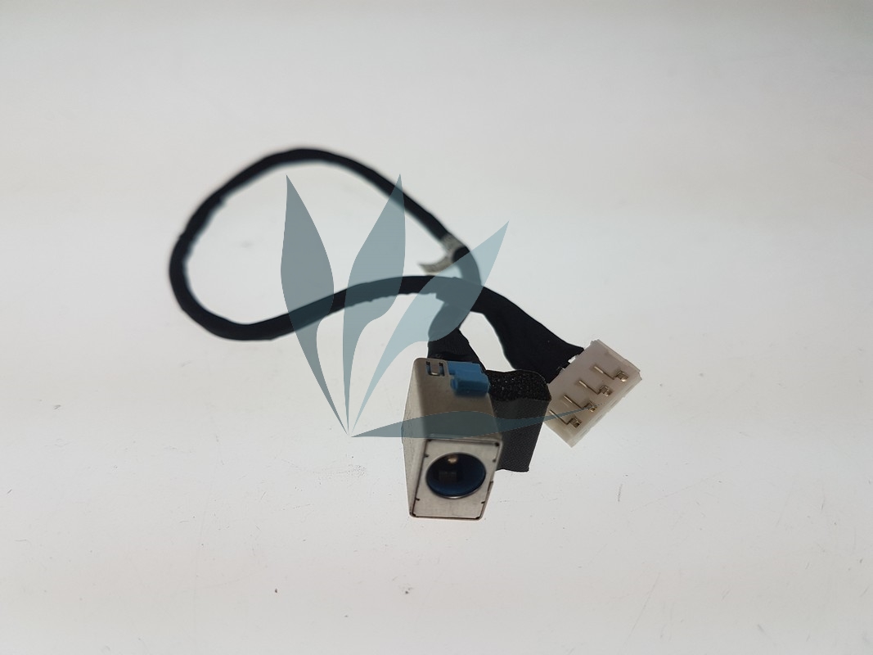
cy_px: 328
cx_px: 436
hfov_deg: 67.3
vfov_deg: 53.1
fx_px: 656
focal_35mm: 26
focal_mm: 4.2
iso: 40
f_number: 1.7
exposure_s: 1/368
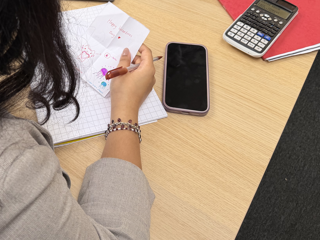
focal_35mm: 42
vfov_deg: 33.0
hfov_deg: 42.5
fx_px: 388
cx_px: 57
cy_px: 36
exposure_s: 1/121
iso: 80
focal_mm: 6.76
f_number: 1.78
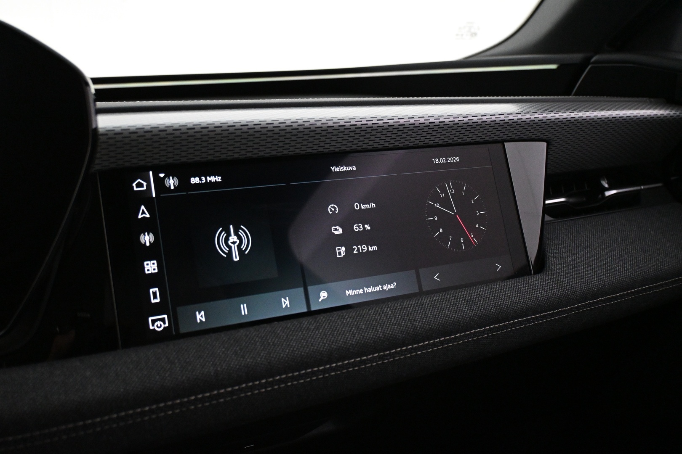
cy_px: 227
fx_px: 625
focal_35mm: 33
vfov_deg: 40.0
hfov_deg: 57.2
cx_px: 341
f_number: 4
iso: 4000
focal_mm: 22
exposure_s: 1/100
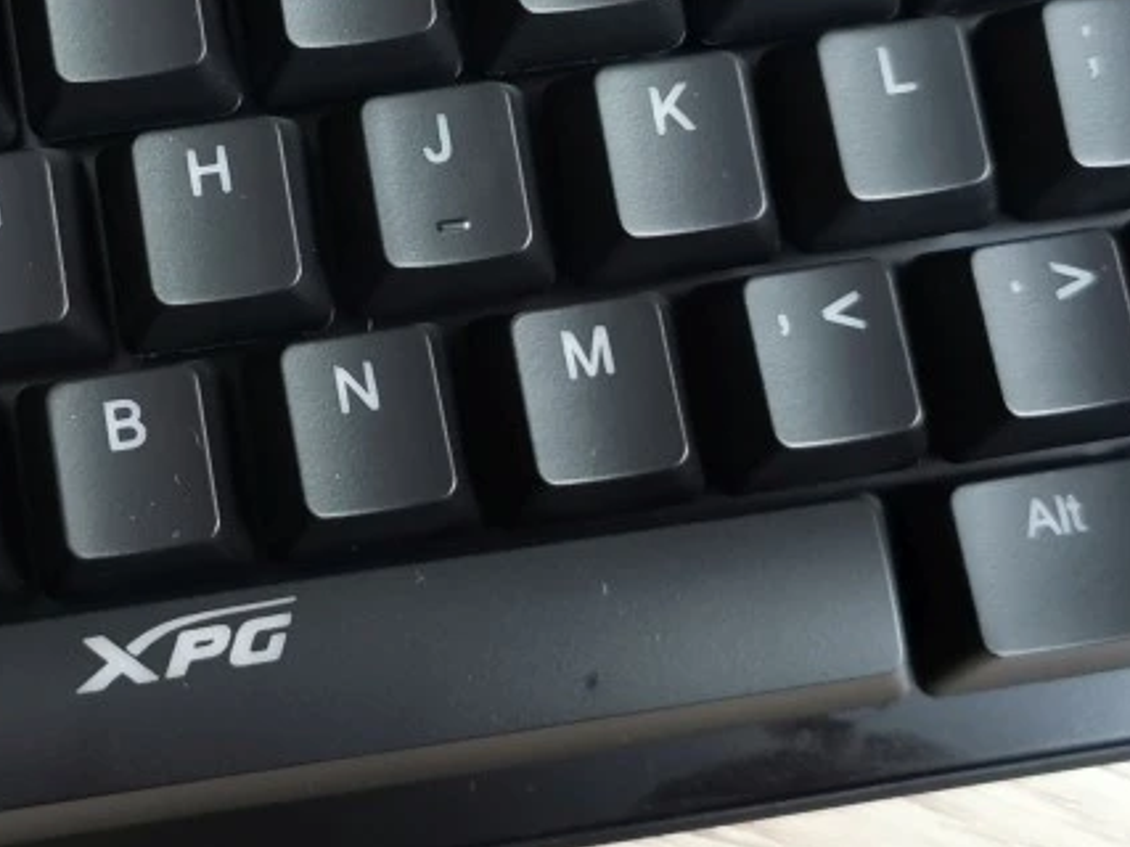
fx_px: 2448
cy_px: 209
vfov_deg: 19.5
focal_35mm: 75
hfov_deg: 25.5
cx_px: 214
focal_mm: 5.56
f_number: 1.6
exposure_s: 1/40
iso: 320
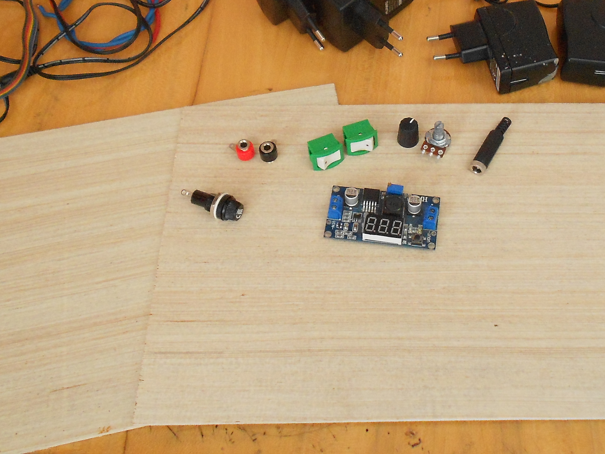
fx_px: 769
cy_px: 122
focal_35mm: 44
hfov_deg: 42.5
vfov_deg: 32.4
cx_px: 392
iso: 400
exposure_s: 1/60
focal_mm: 4.6
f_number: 3.2
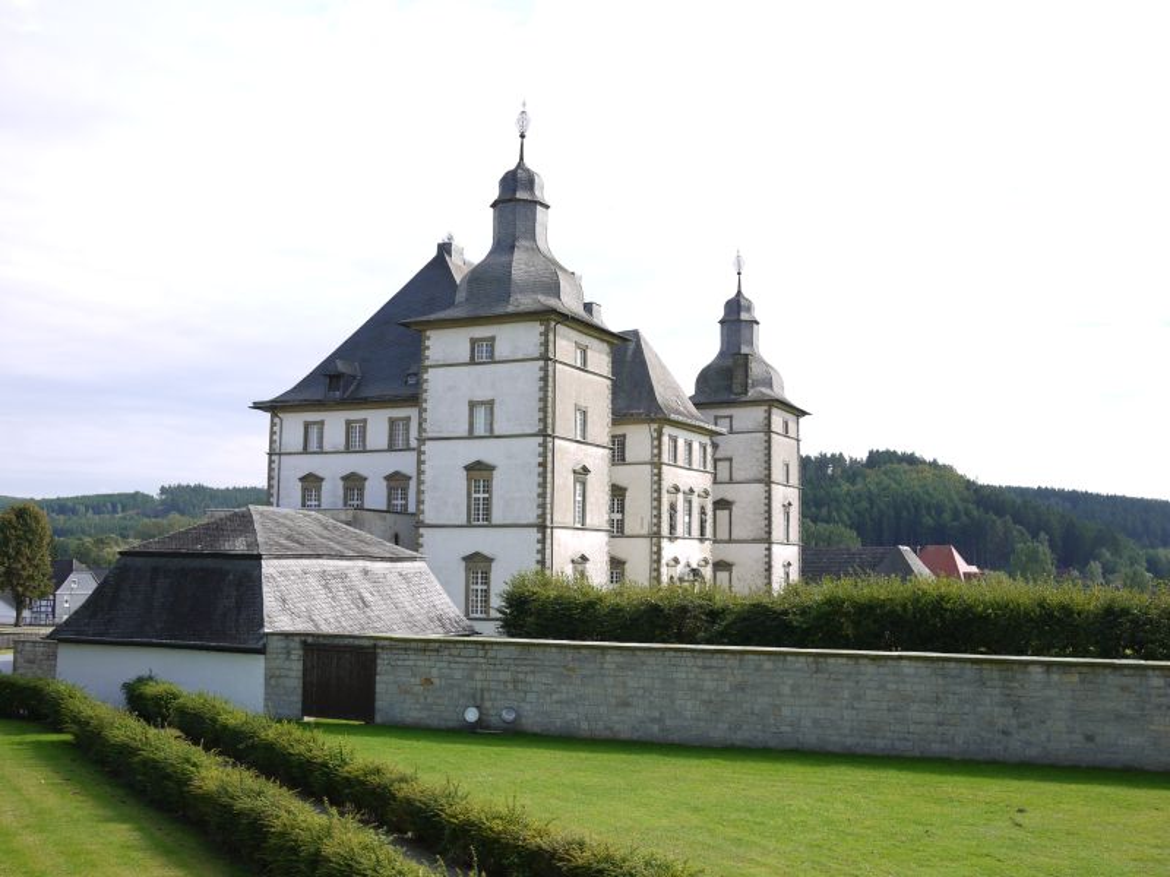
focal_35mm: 40
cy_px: 438
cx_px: 585
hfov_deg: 46.8
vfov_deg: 36.0
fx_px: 1352
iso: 100
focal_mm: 20
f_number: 4
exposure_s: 1/640
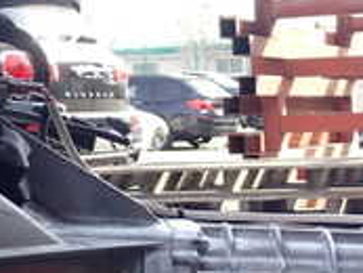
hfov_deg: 18.5
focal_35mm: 104
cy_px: 353
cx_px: 340
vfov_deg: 13.7
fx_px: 1091
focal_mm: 5.4
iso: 100
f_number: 3.2
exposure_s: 1/200
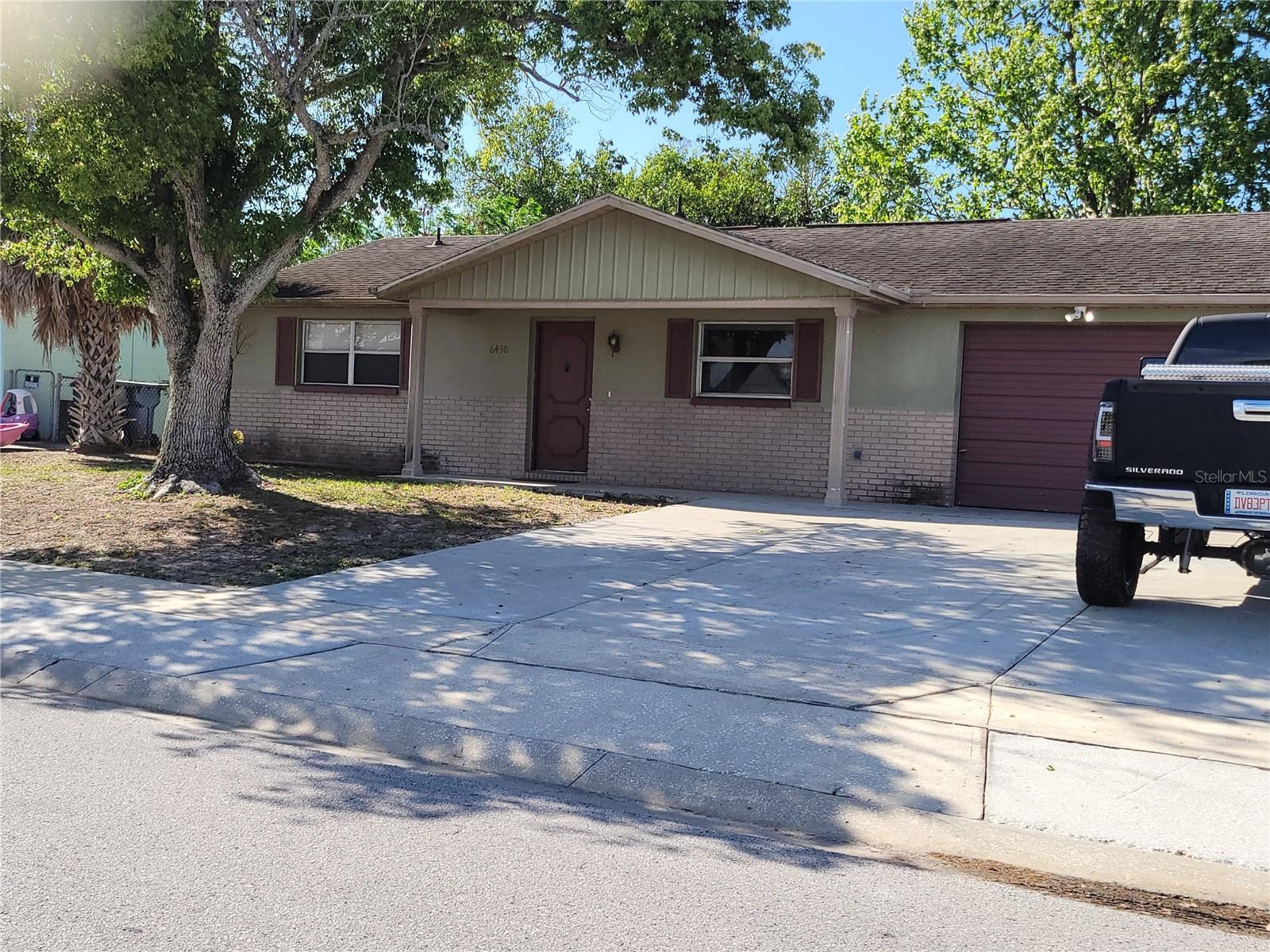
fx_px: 954
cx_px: 635
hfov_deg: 67.3
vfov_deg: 53.1
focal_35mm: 26
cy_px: 476
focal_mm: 5.4
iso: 40
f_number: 1.8
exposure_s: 1/1344
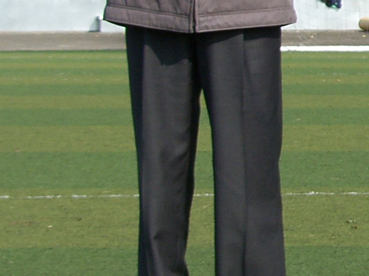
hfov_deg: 5.0
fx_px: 4189
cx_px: 707
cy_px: -83
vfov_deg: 3.8
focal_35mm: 393
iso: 50
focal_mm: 20.7
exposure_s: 1/400
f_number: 5.6
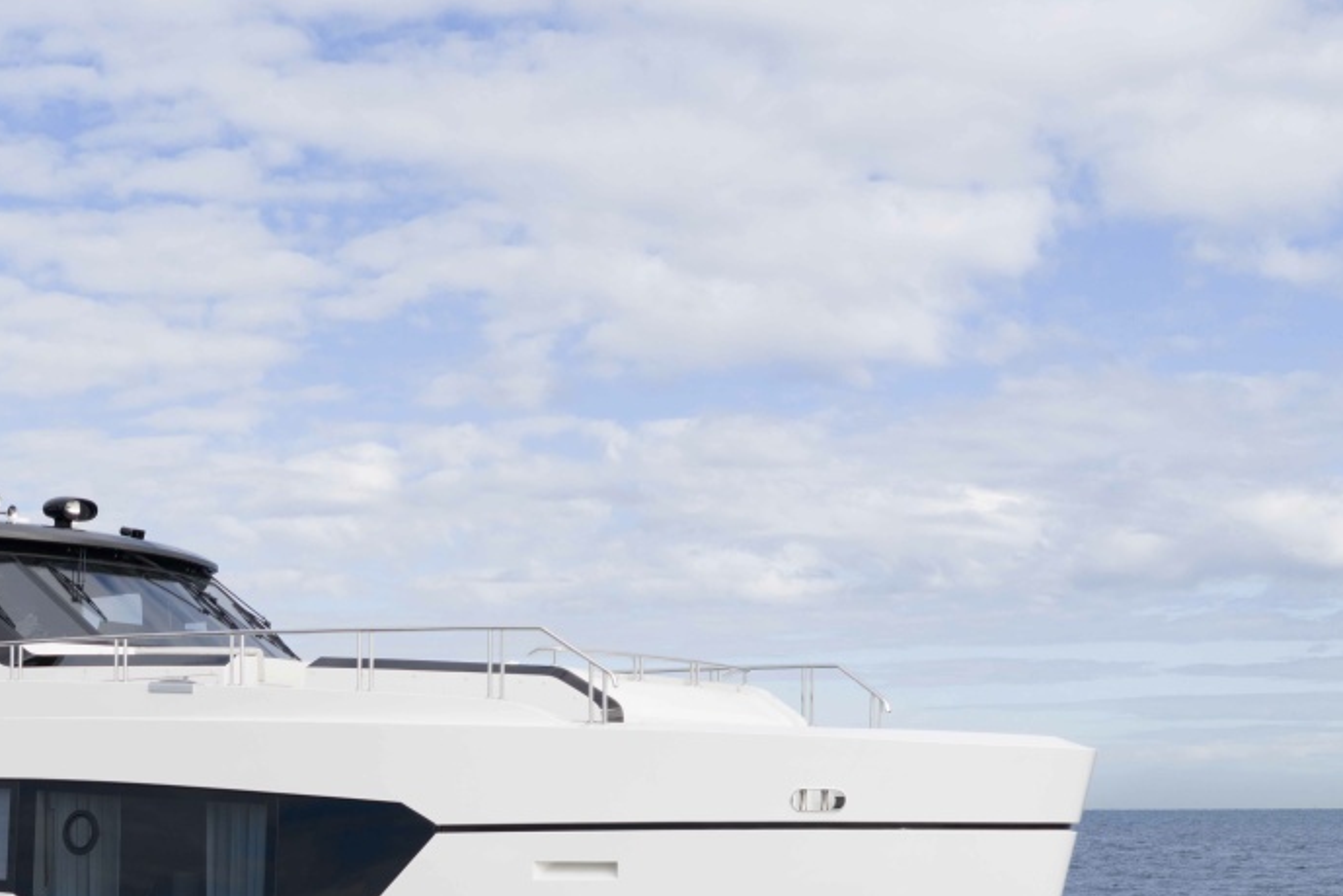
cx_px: 113
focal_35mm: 65
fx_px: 2426
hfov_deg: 29.6
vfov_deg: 20.1
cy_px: 944
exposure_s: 1/200
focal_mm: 14.45
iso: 100
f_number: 2
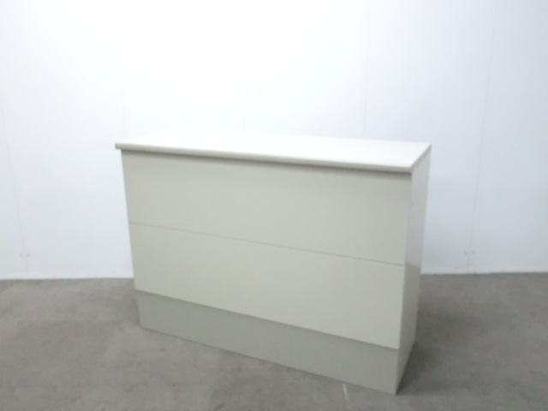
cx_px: 274
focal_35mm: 32
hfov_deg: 56.8
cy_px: 206
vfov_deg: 44.2
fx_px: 507
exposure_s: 1/60
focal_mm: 5.8
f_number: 3.5
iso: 800
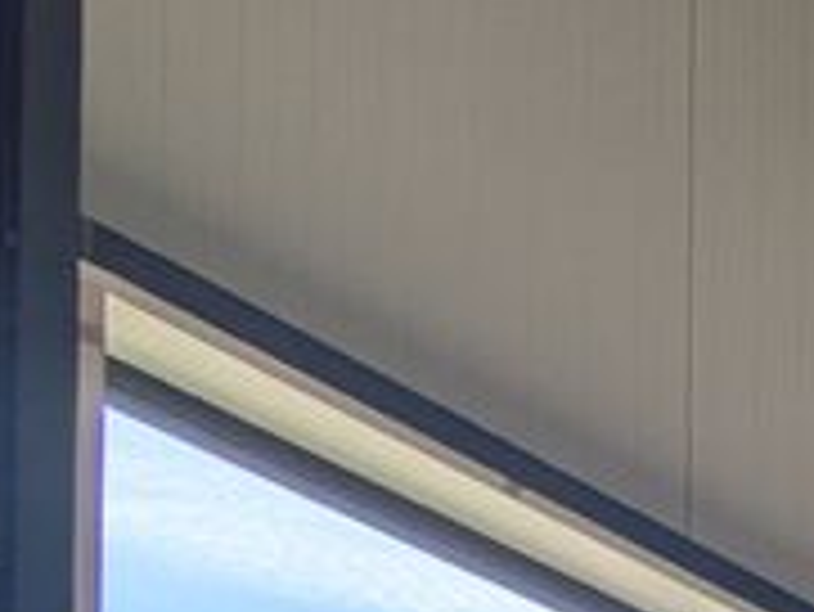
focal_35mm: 79
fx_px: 1859
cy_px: 1472
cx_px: 1821
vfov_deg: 13.5
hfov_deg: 16.0
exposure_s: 1/474
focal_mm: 1.83
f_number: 2.2
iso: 35
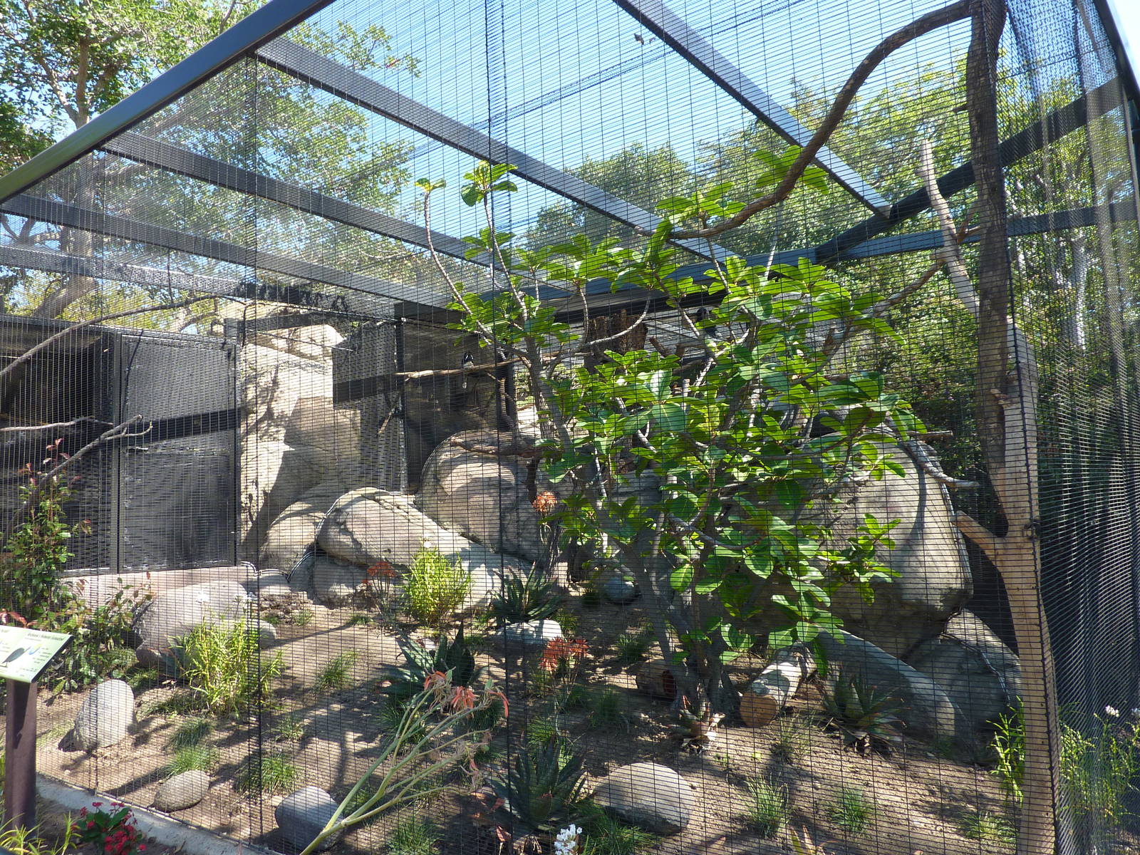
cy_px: 428
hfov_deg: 69.4
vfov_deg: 54.9
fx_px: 823
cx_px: 570
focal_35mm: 25
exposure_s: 1/100
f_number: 4
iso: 80
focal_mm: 4.1
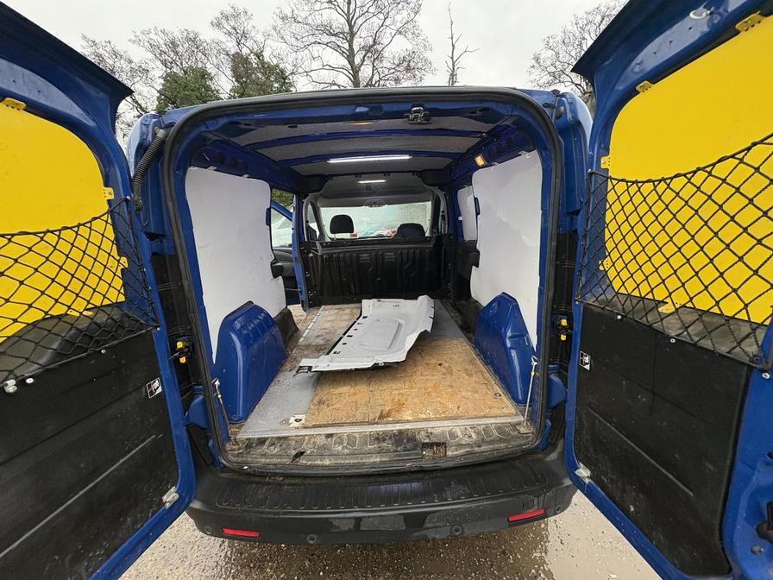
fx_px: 313
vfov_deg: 85.7
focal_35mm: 14
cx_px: 386
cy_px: 290
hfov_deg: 102.1
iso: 160
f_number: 2.2
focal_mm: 2.22
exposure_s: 1/99
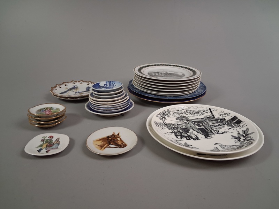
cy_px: 104
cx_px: 140
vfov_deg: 51.4
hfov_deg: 65.3
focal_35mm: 27
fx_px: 218
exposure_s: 1/100
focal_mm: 4
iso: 400
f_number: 1.8
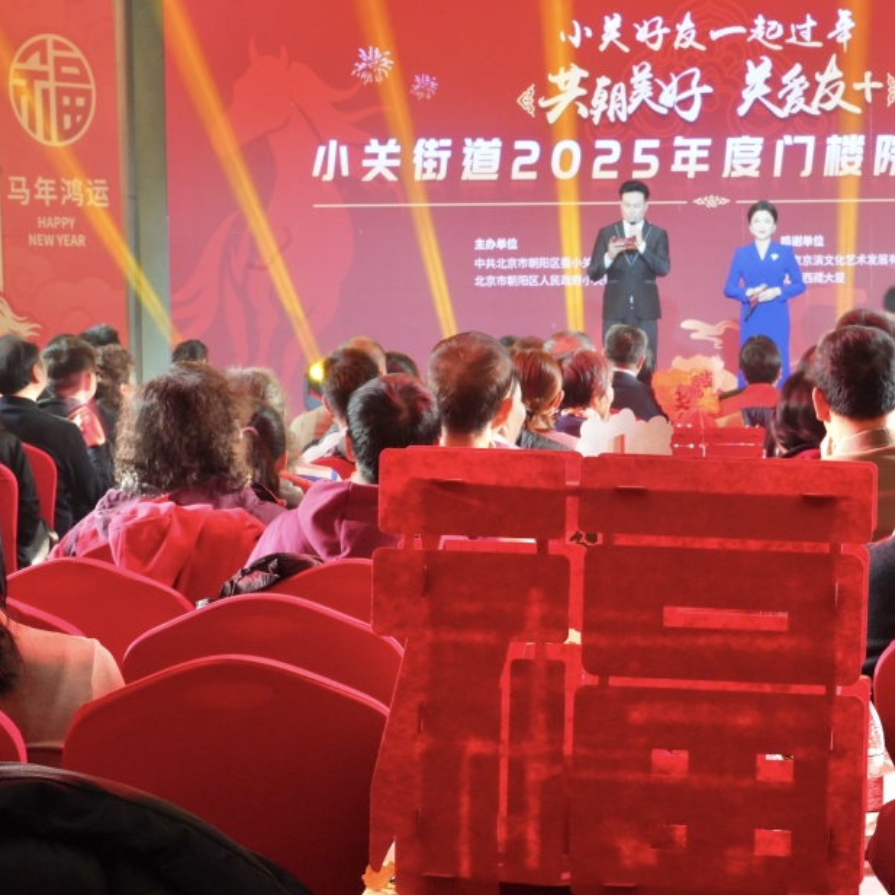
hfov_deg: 20.5
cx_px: 688
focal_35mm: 84
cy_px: 456
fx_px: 2457
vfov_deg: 20.6
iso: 3200
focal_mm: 61
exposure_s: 1/10
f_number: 20
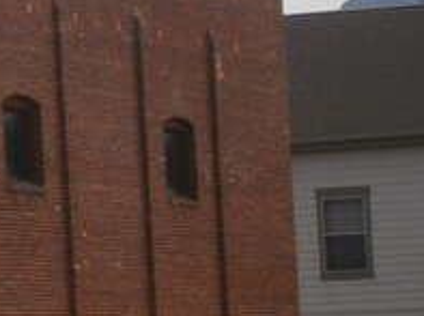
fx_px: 3631
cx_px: -344
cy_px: 39
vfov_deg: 5.0
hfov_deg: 6.5
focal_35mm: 297
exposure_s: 1/640
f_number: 4.4
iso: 80
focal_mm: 13
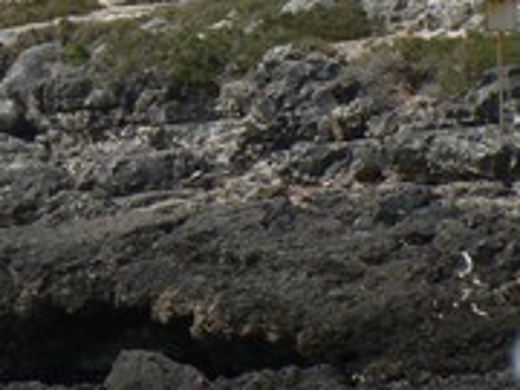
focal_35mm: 561
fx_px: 8427
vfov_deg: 2.6
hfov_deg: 3.5
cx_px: -293
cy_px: -131
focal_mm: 29.7
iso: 100
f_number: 8
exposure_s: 1/400
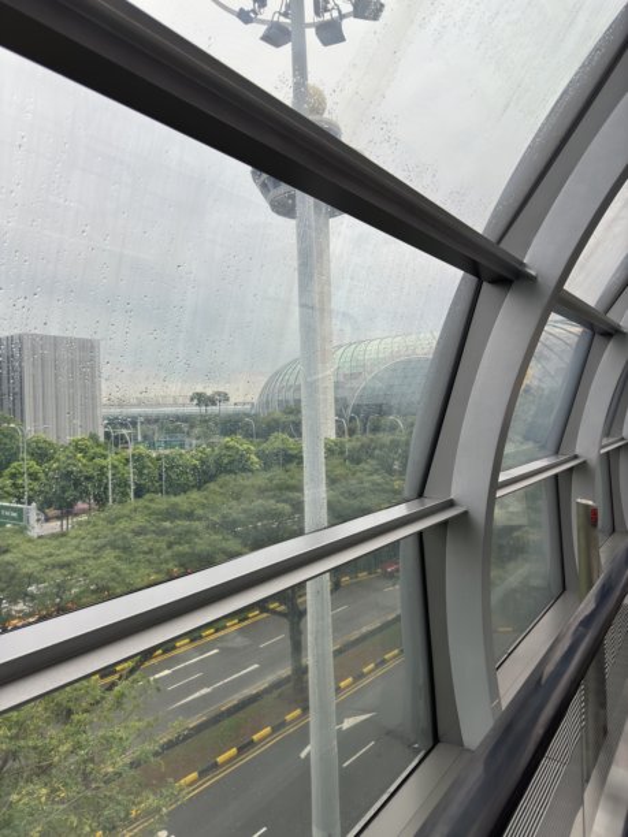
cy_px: 418
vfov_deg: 71.6
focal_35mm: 24
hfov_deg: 56.8
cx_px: 314
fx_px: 581
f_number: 1.78
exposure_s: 1/1238
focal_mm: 6.76
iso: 100
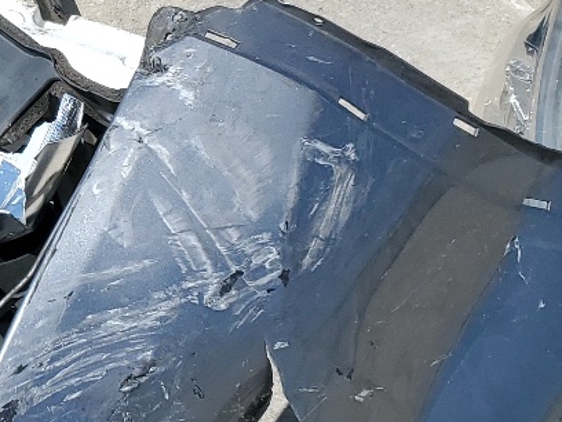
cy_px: 130
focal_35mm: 102
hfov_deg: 18.4
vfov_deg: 14.5
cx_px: -96
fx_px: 1656
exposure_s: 1/5000
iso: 50
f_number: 1.5
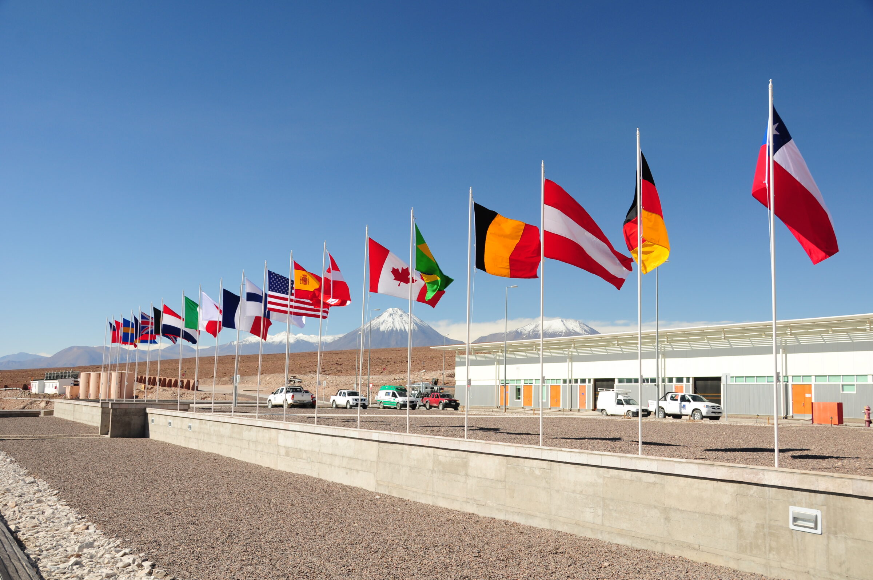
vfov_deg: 39.9
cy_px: 290
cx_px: 436
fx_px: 799
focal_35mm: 33
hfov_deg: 57.3
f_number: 7.1
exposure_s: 1/160
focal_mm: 22
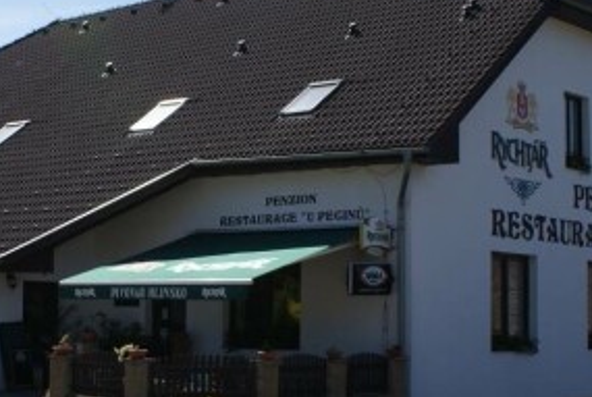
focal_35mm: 82
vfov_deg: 16.7
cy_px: 220
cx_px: 187
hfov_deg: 24.6
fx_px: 1351
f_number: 9
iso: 100
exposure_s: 1/160
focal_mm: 26
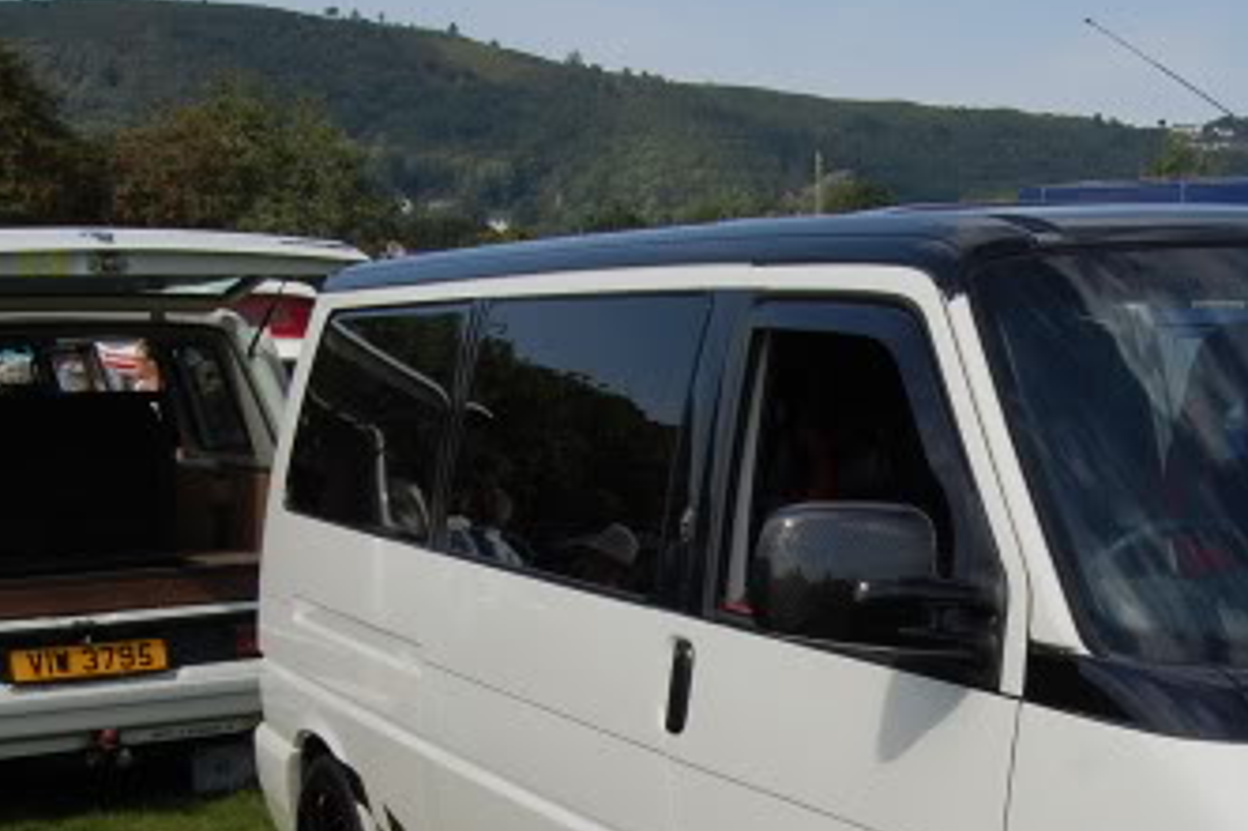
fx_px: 2252
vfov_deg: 20.4
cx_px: 1077
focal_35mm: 65
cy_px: 795
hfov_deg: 29.9
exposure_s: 1/400
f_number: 10
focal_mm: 18
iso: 200
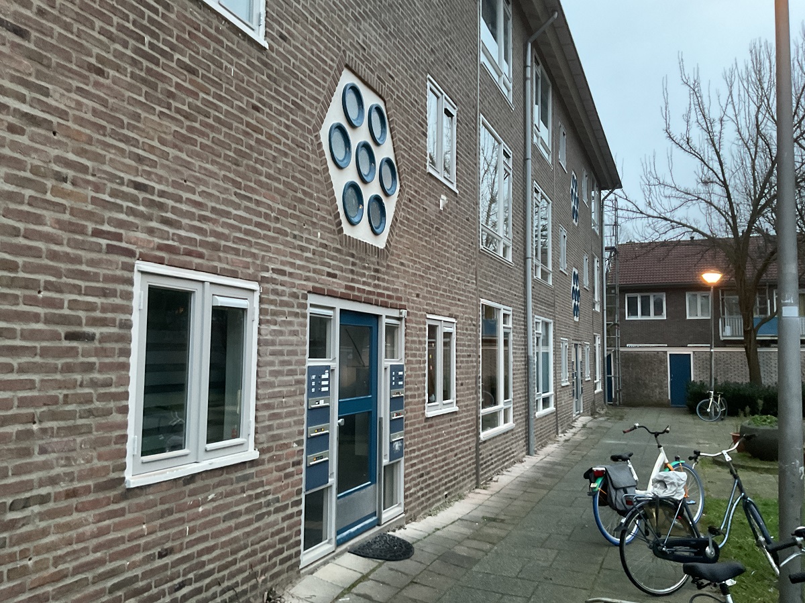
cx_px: 402
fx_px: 674
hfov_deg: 61.7
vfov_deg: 48.2
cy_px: 302
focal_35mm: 29
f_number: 1.8
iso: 250
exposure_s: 1/40
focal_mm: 3
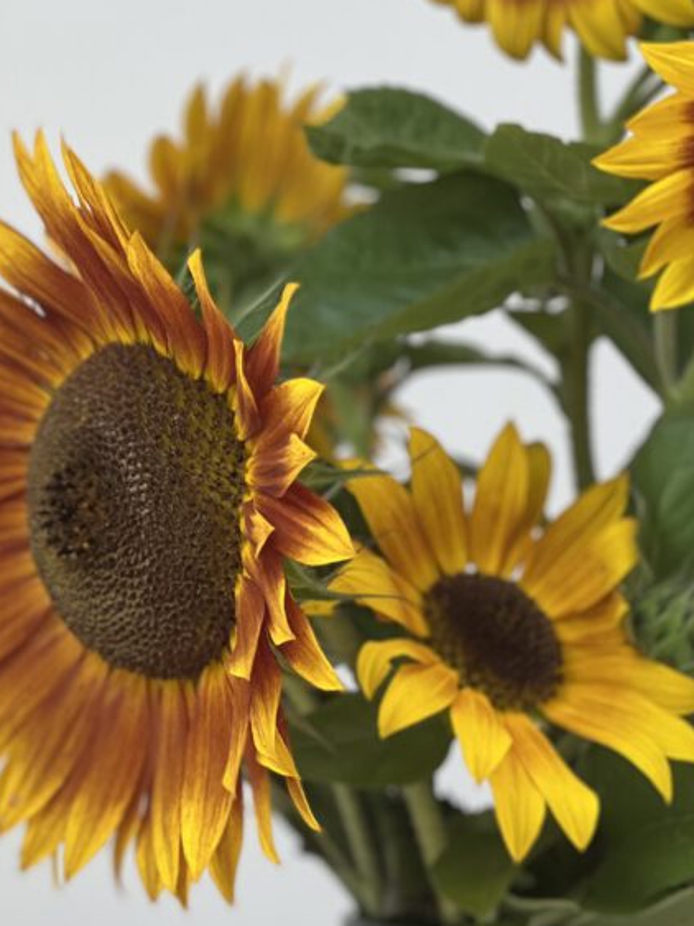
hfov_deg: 10.5
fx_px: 3744
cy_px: 521
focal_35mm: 140
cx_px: 90
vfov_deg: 14.1
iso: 80
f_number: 2.8
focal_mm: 9
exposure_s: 1/121
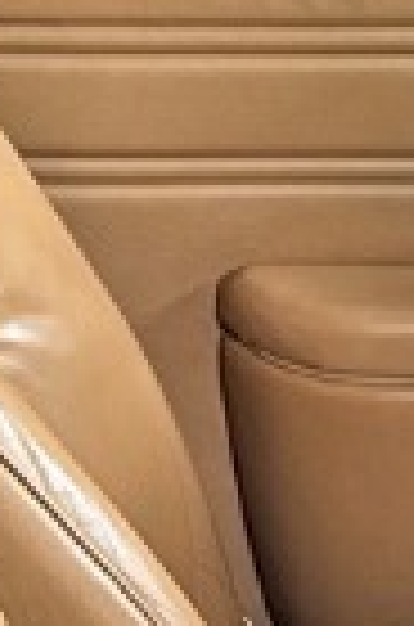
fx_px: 4871
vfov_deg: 7.3
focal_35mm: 281
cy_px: 851
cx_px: -68
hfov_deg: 4.9
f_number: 1.5
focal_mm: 5.7
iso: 100
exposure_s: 1/121
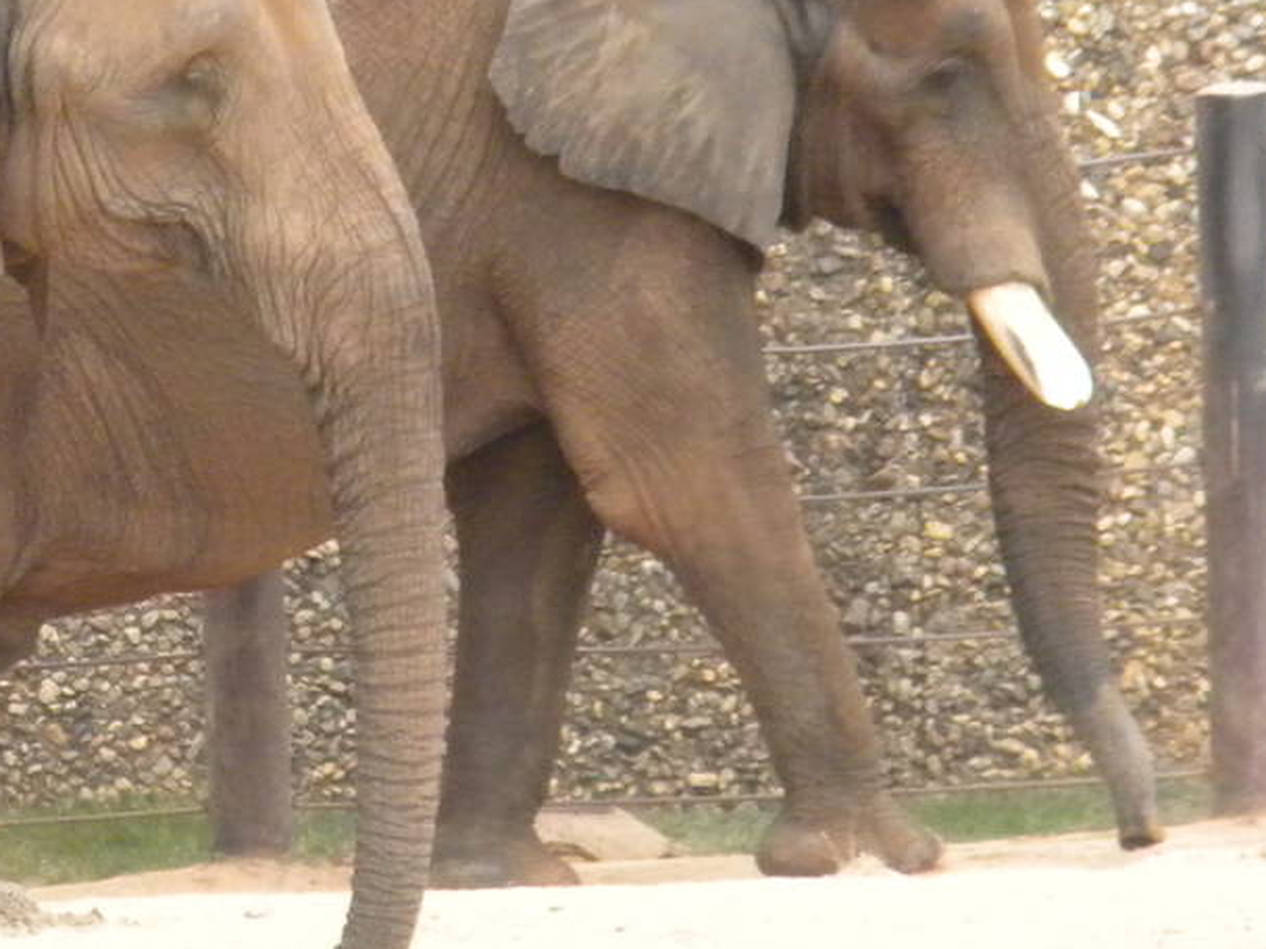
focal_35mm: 684
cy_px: 225
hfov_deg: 2.9
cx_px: -75
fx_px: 25016
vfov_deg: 2.2
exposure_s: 1/550
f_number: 5.3
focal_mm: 46.2
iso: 400
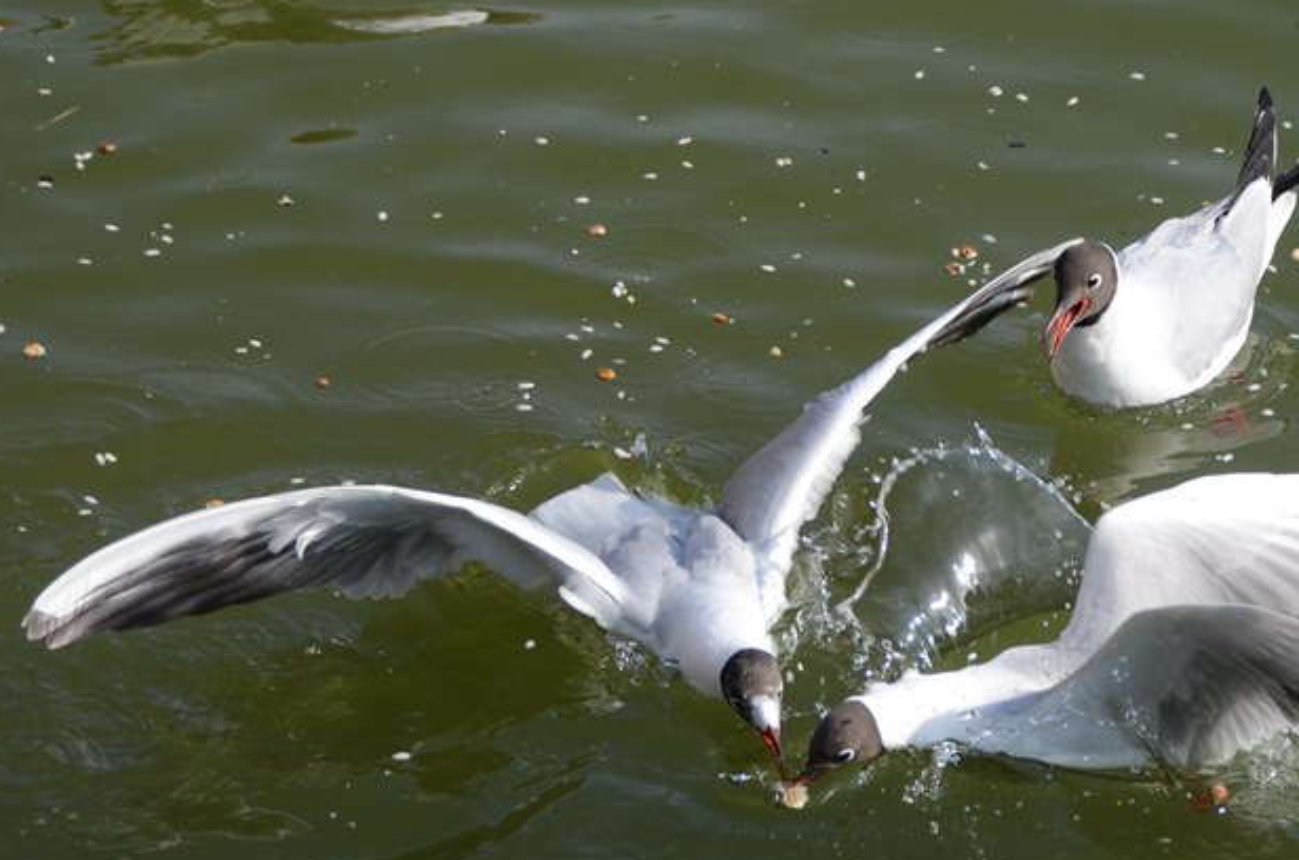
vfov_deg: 10.8
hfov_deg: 16.2
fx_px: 4560
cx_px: 831
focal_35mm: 127
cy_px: 538
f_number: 5
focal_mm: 65
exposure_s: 1/800
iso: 160
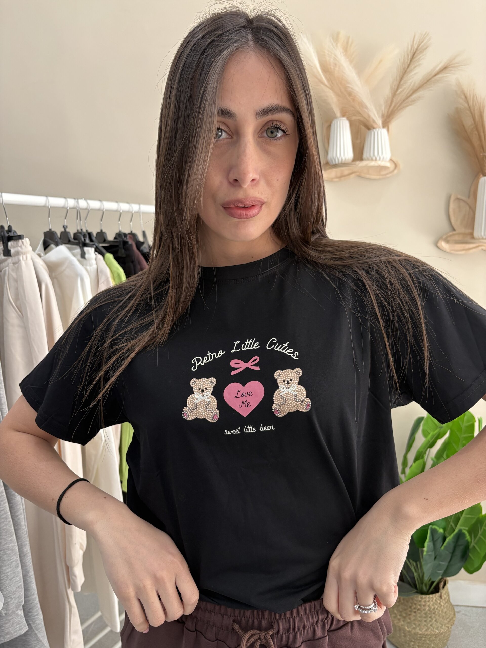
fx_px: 487
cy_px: 324
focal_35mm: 26
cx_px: 243
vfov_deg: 67.3
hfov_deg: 53.1
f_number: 1.6
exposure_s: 1/74
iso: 125
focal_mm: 5.96
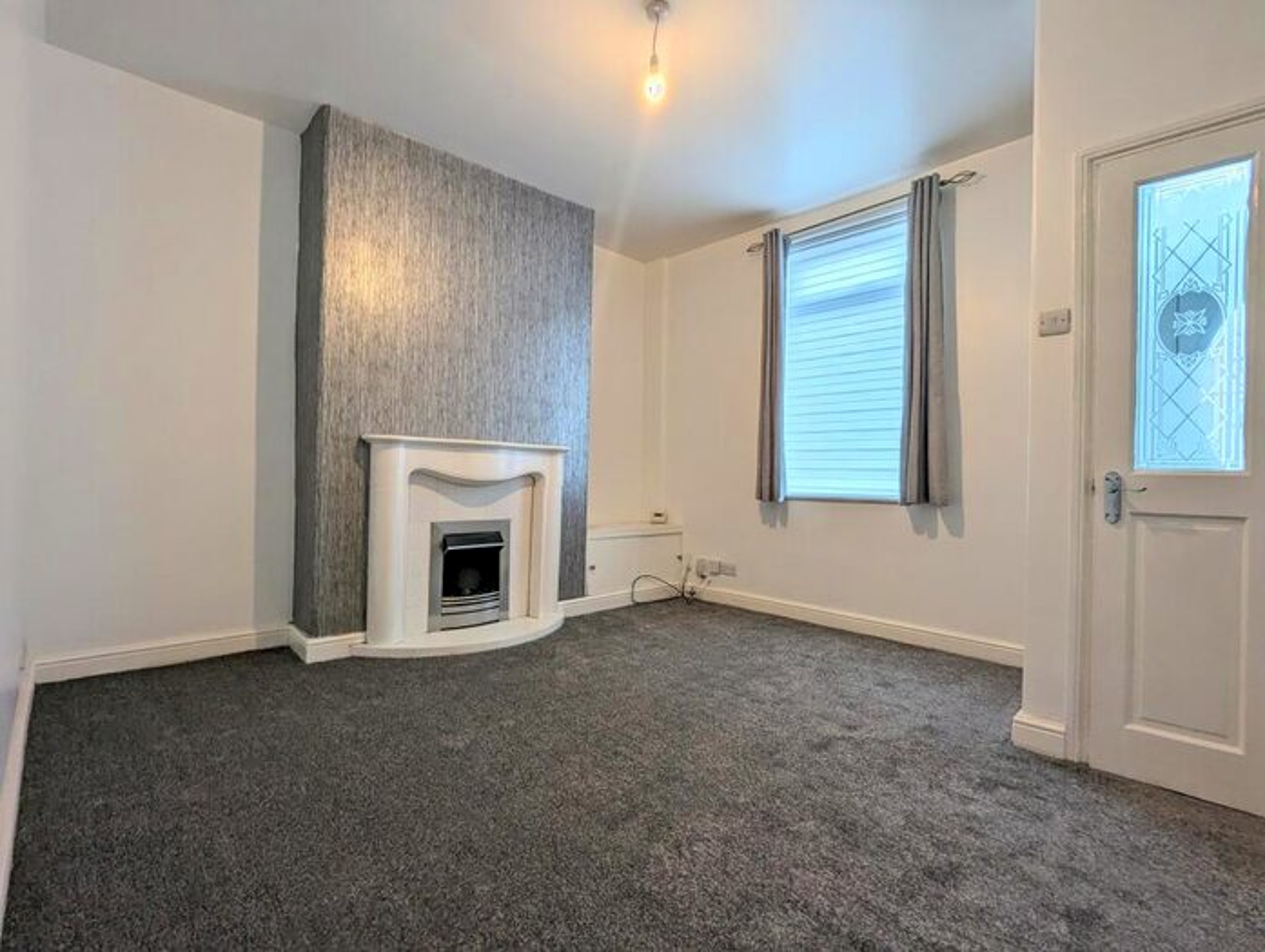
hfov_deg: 94.4
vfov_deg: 78.3
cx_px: 632
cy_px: 476
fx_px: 586
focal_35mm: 16
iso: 50
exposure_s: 1/37.8
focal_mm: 2.35
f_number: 2.2
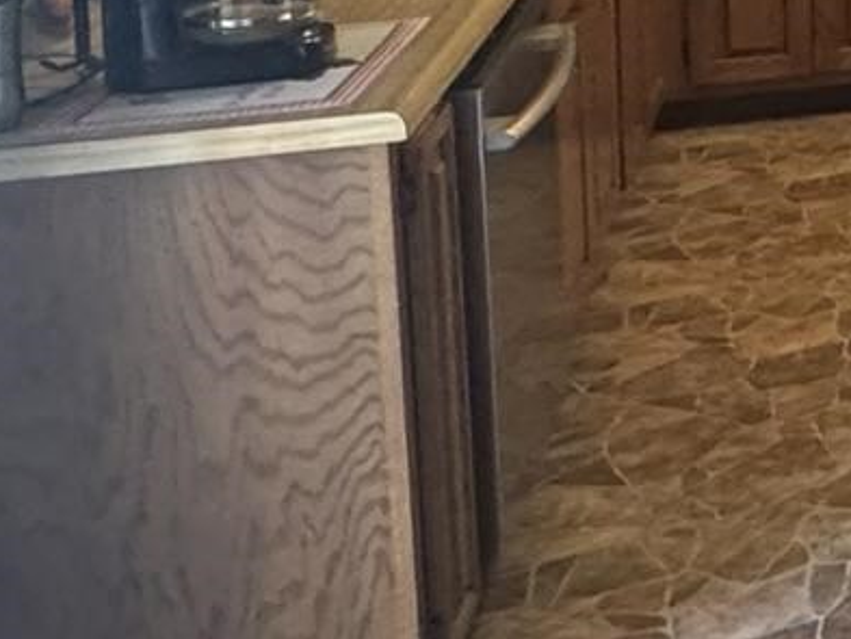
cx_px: 1858
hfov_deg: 16.7
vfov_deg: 18.4
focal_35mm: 73
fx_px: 1795
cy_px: -260
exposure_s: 1/120
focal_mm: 2.22
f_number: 2.2
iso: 320
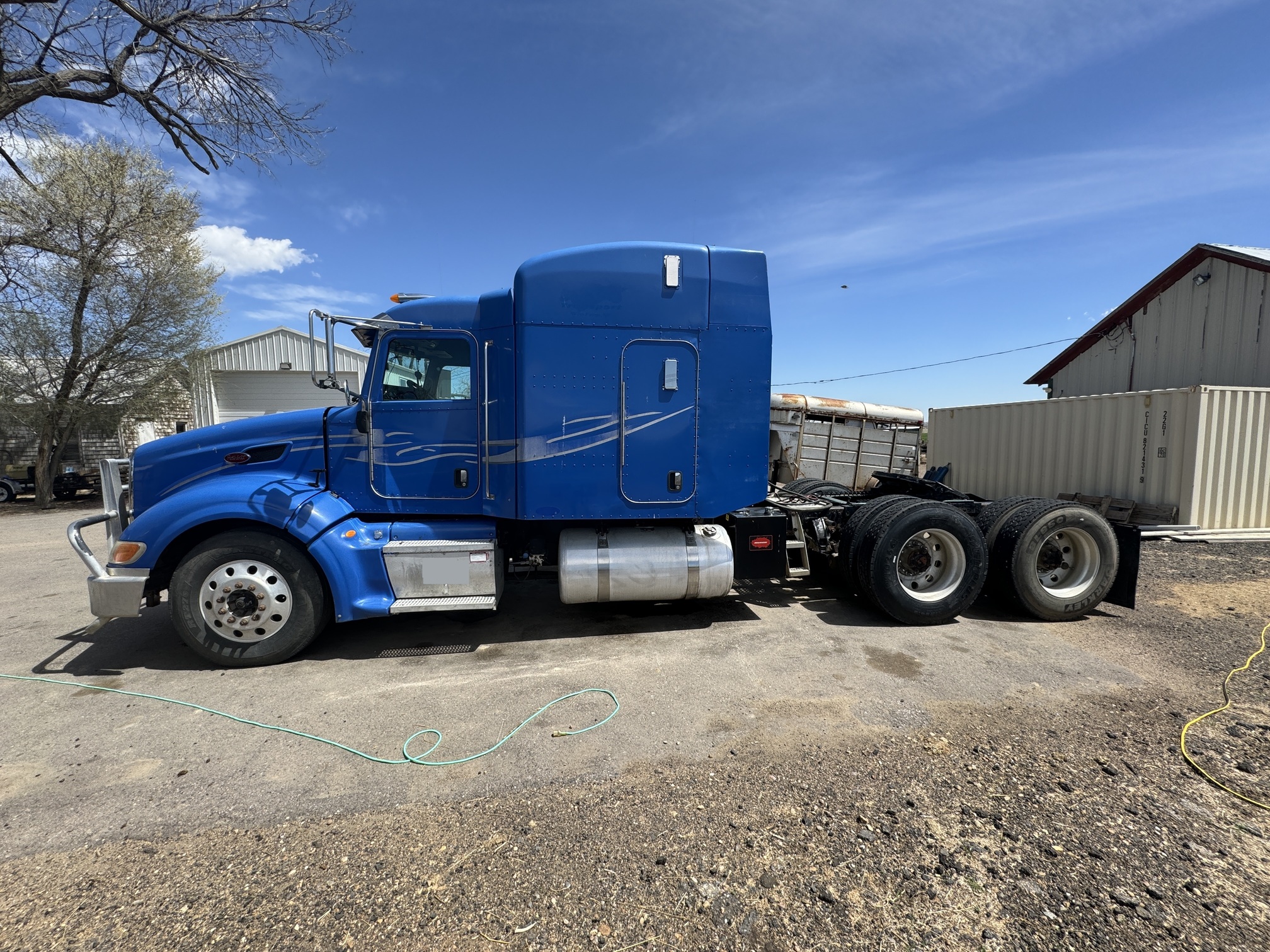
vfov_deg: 85.7
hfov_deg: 102.1
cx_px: 635
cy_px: 476
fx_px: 514
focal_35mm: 14
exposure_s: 1/1126
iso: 40
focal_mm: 2.22
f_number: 2.2
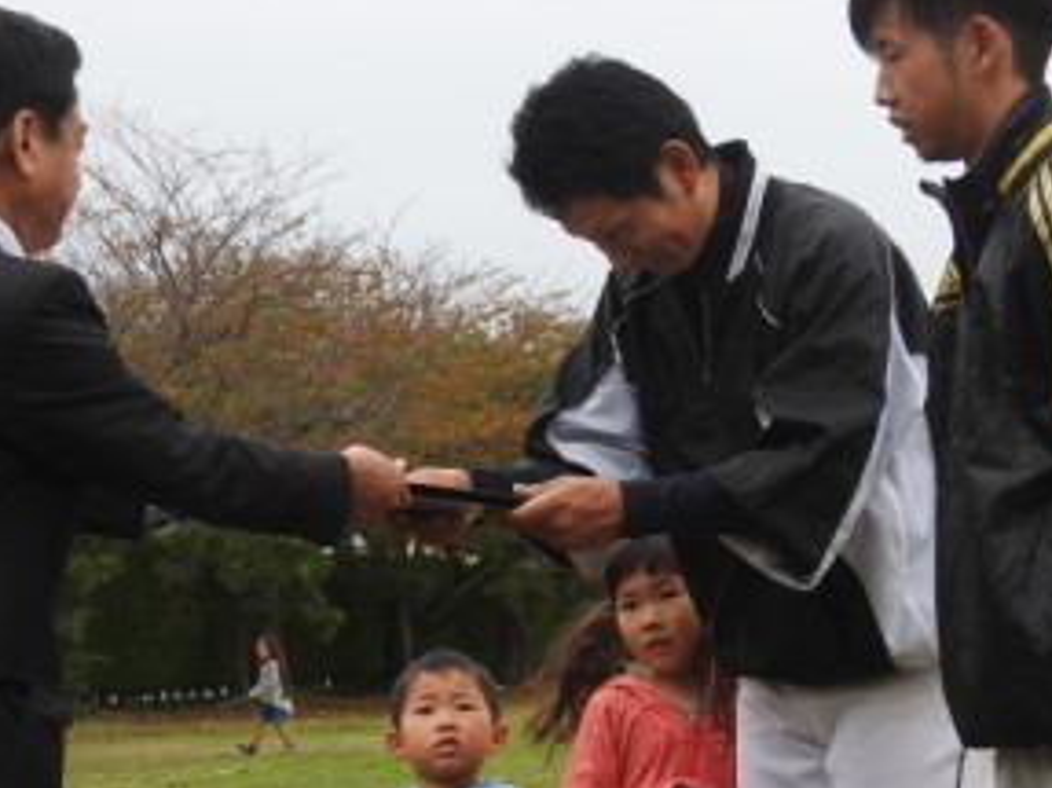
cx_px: 586
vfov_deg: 10.9
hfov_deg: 14.5
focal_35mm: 136
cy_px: 572
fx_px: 4131
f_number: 4.2
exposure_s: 1/250
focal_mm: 11.6
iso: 100
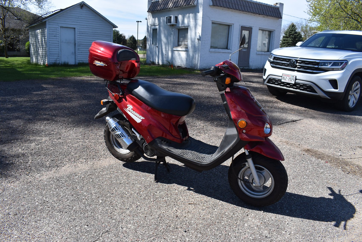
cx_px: 181
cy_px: 121
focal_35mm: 27
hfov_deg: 67.3
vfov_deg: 48.0
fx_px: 272
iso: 125
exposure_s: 1/250
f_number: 8
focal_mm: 18
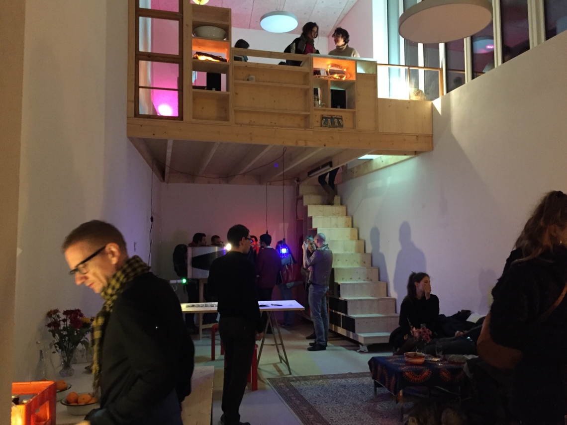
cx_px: 284
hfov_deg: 61.7
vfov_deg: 48.2
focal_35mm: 29
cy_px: 212
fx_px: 475
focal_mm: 4.15
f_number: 2.2
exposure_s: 1/17
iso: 400
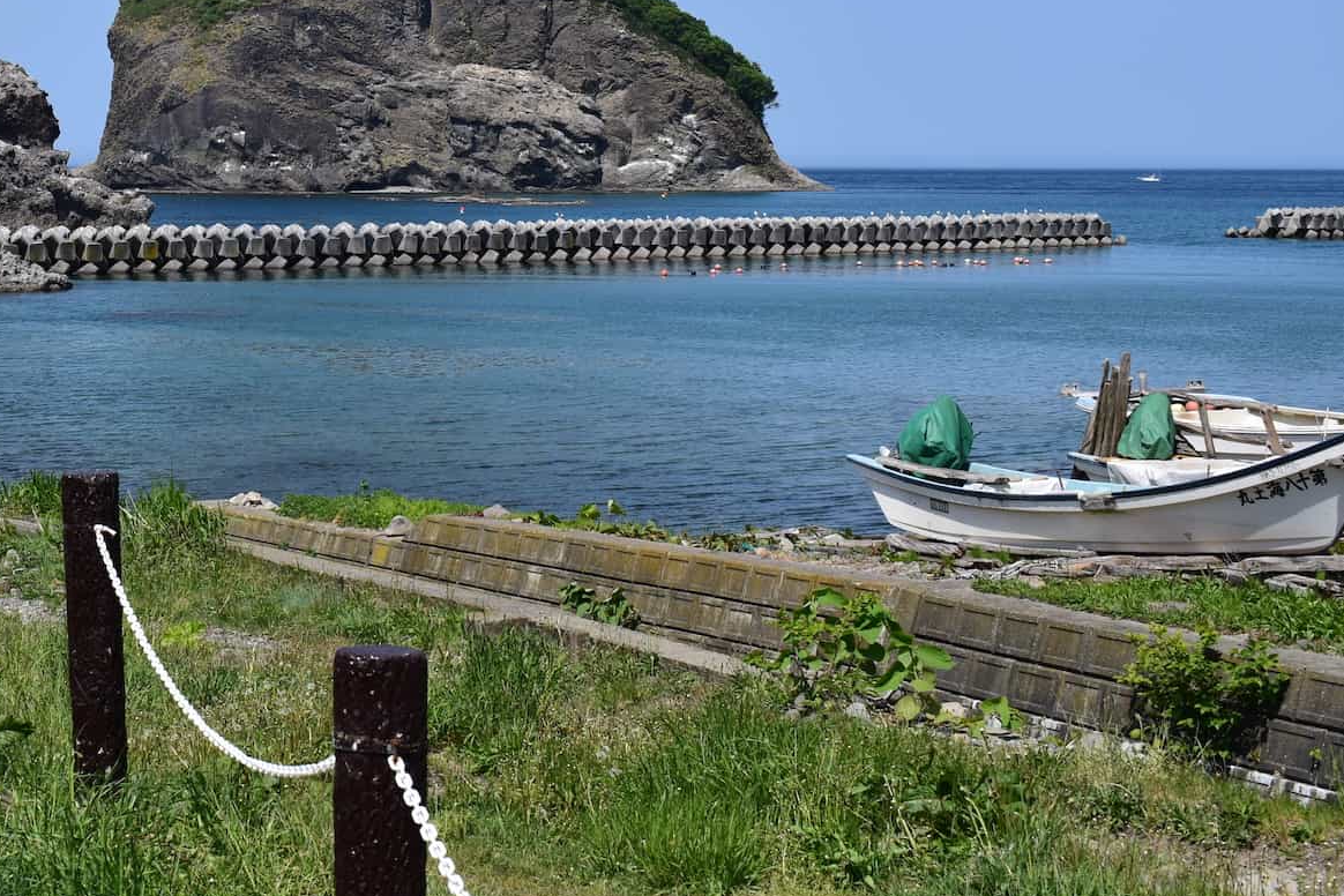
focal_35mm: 67
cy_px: 229
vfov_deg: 20.2
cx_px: 244
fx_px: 2495
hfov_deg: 29.4
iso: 100
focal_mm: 27
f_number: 9
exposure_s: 1/320
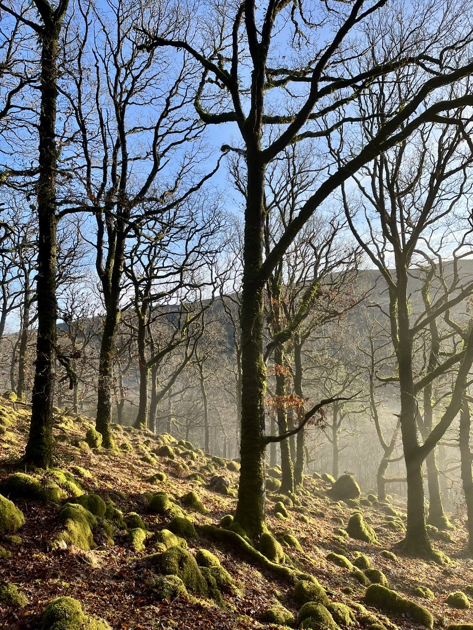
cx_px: 236
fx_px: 474
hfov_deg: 53.1
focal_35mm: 26
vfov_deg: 67.3
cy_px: 315
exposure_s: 1/878
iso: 50
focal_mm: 5.1
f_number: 1.6
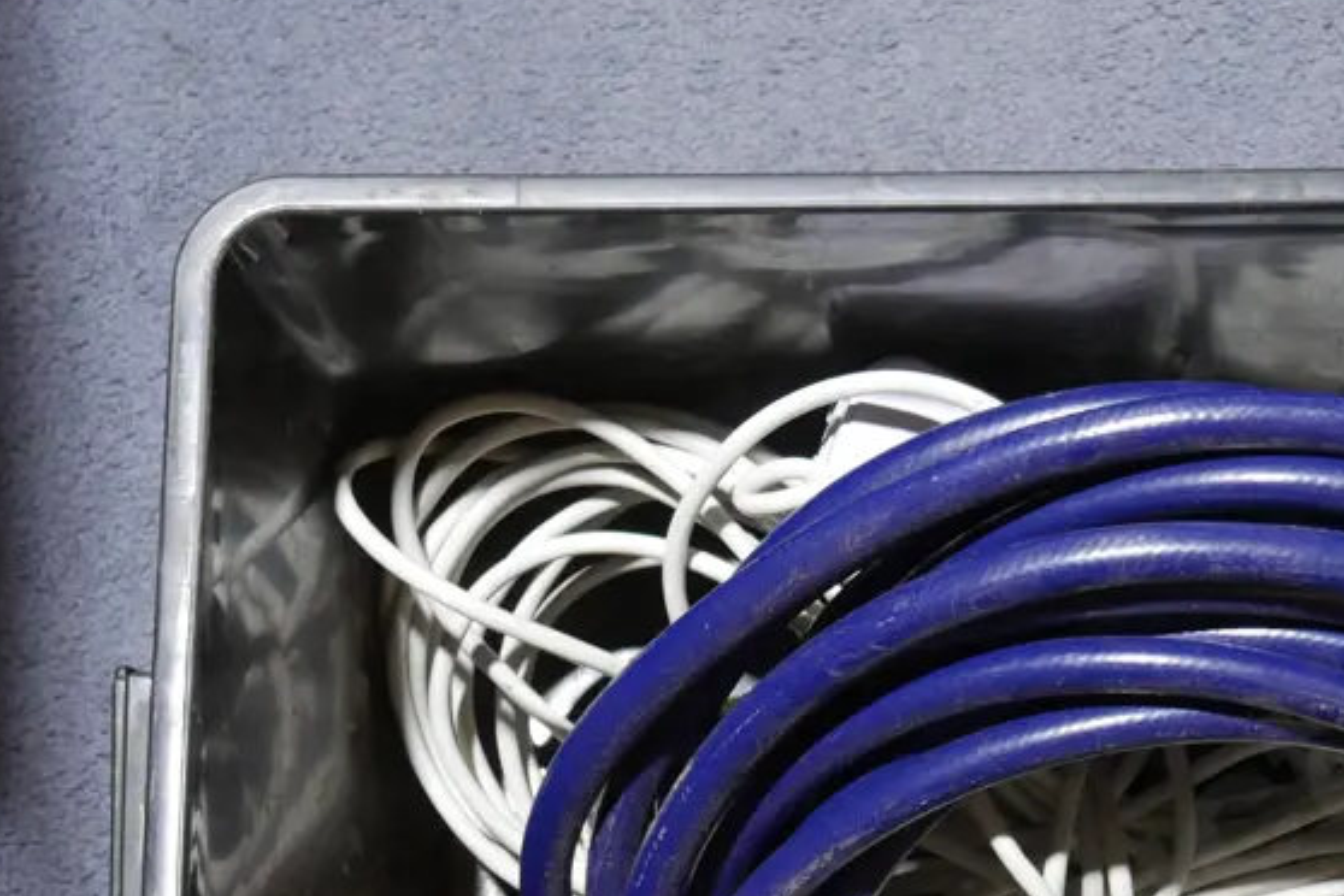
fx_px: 3136
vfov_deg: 16.0
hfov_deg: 23.7
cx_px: 1161
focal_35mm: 84
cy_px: 890
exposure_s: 1/60
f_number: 4.7
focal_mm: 22
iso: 1000
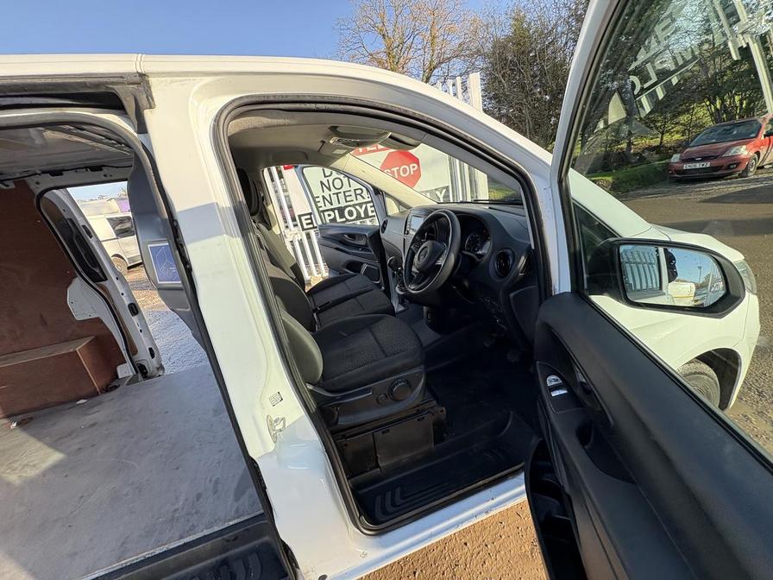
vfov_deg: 85.7
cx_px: 386
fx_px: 313
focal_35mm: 14
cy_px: 290
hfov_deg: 102.1
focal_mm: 2.22
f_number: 2.2
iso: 64
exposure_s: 1/192
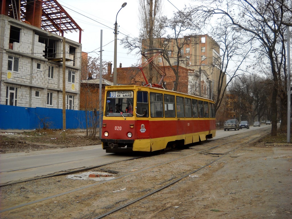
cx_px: 146
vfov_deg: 35.1
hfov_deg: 45.8
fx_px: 346
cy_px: 110
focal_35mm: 41
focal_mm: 6.72
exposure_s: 1/141
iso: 64
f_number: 3.1
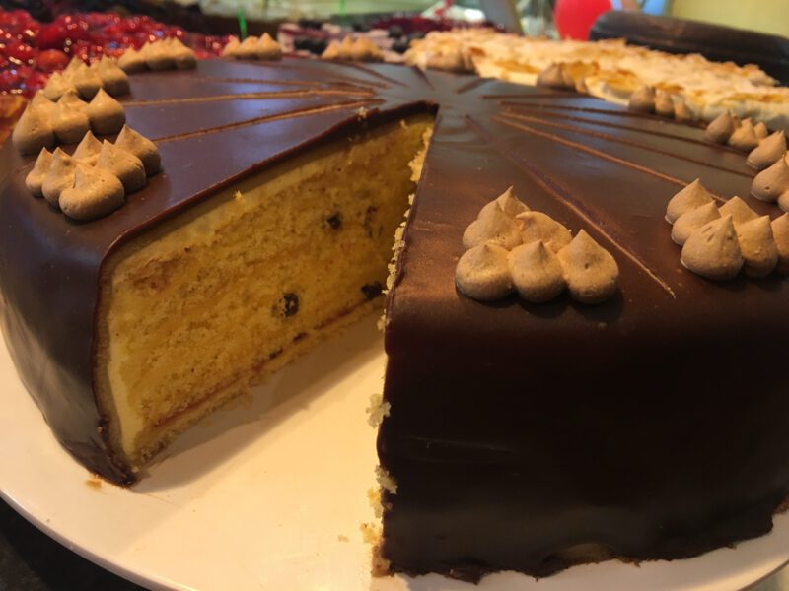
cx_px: 394
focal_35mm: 29
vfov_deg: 48.2
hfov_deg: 61.7
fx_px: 661
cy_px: 296
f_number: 2.2
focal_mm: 4.15
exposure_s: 1/33
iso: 50
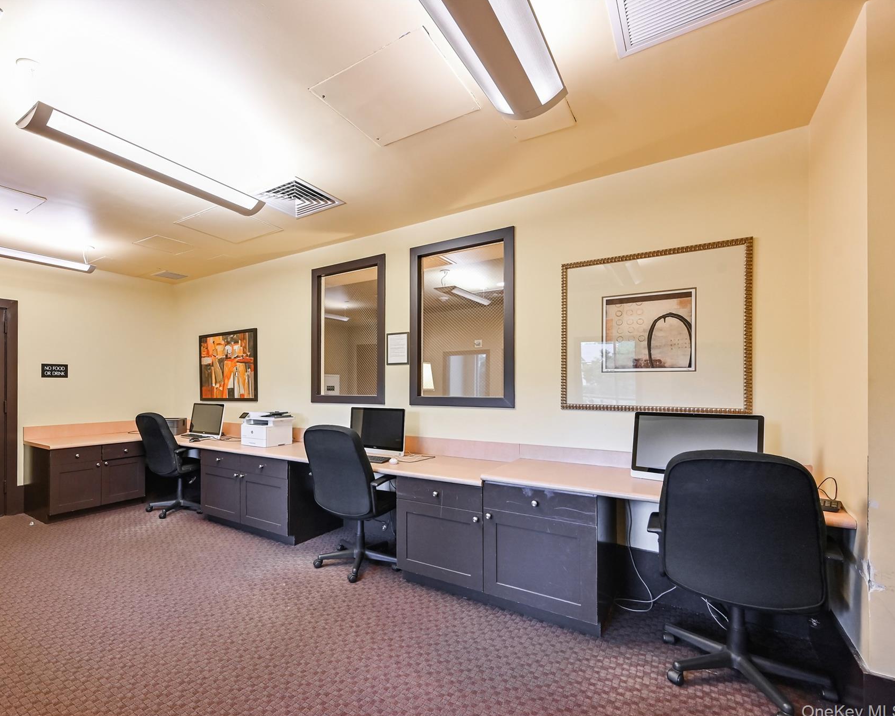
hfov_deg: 92.1
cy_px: 361
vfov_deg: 80.4
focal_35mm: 16
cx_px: 365
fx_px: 424
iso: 1000
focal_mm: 14
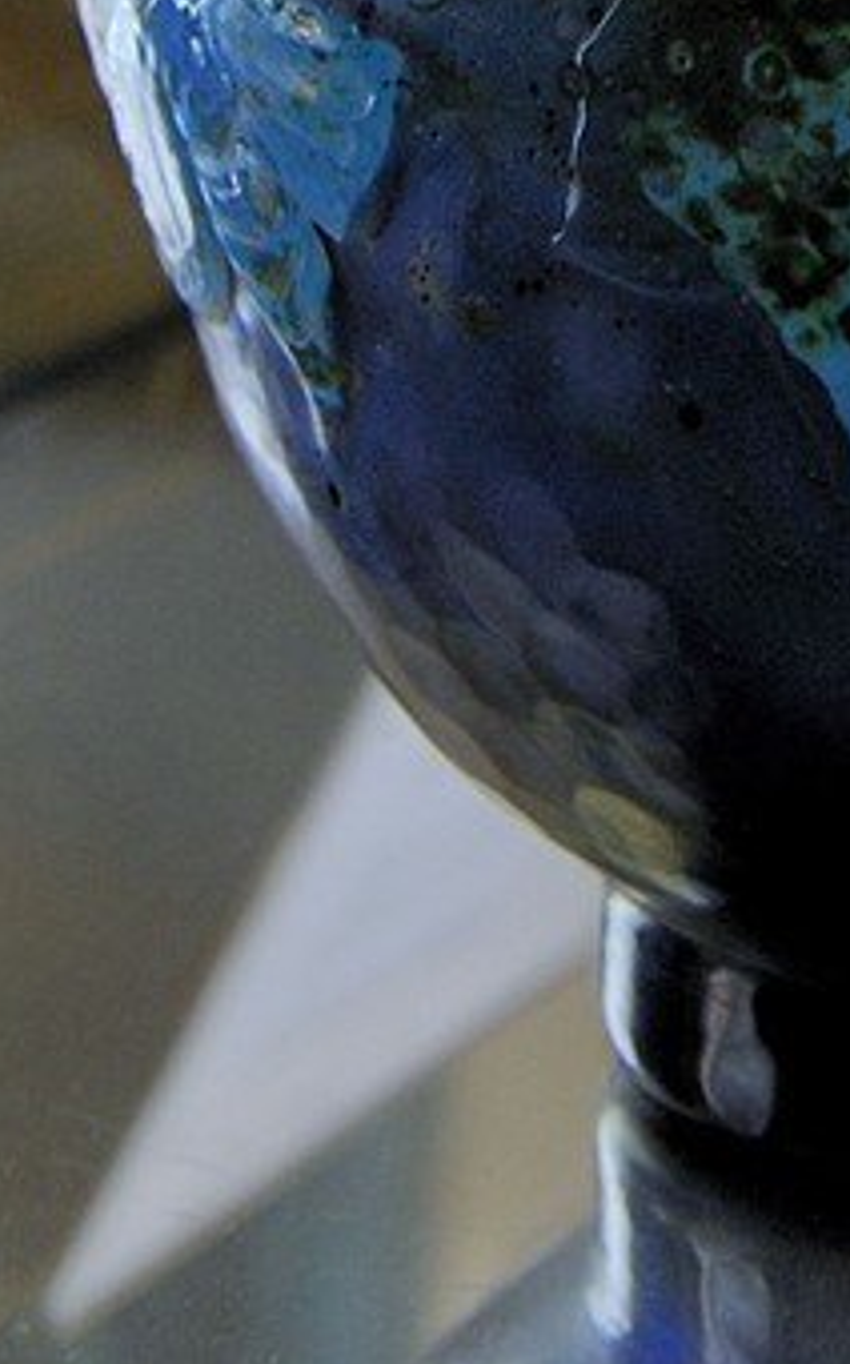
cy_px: -1641
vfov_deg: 11.0
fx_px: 6237
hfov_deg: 7.6
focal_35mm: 168
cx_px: 1327
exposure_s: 1/80
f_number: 4
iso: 800
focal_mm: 35
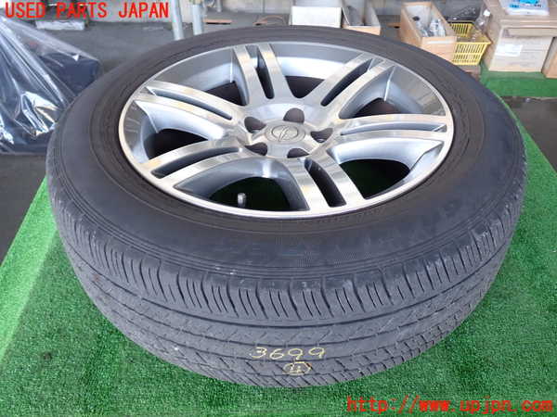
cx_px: 278
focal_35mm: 32
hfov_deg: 56.8
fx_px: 515
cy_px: 208
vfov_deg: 44.2
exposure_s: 1/40
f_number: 2.4
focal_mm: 5.79
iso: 200
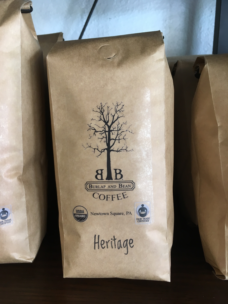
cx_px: 114
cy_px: 152
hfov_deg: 48.2
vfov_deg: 61.7
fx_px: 255
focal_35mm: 29
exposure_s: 1/30
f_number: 2.2
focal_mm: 4.15
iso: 64
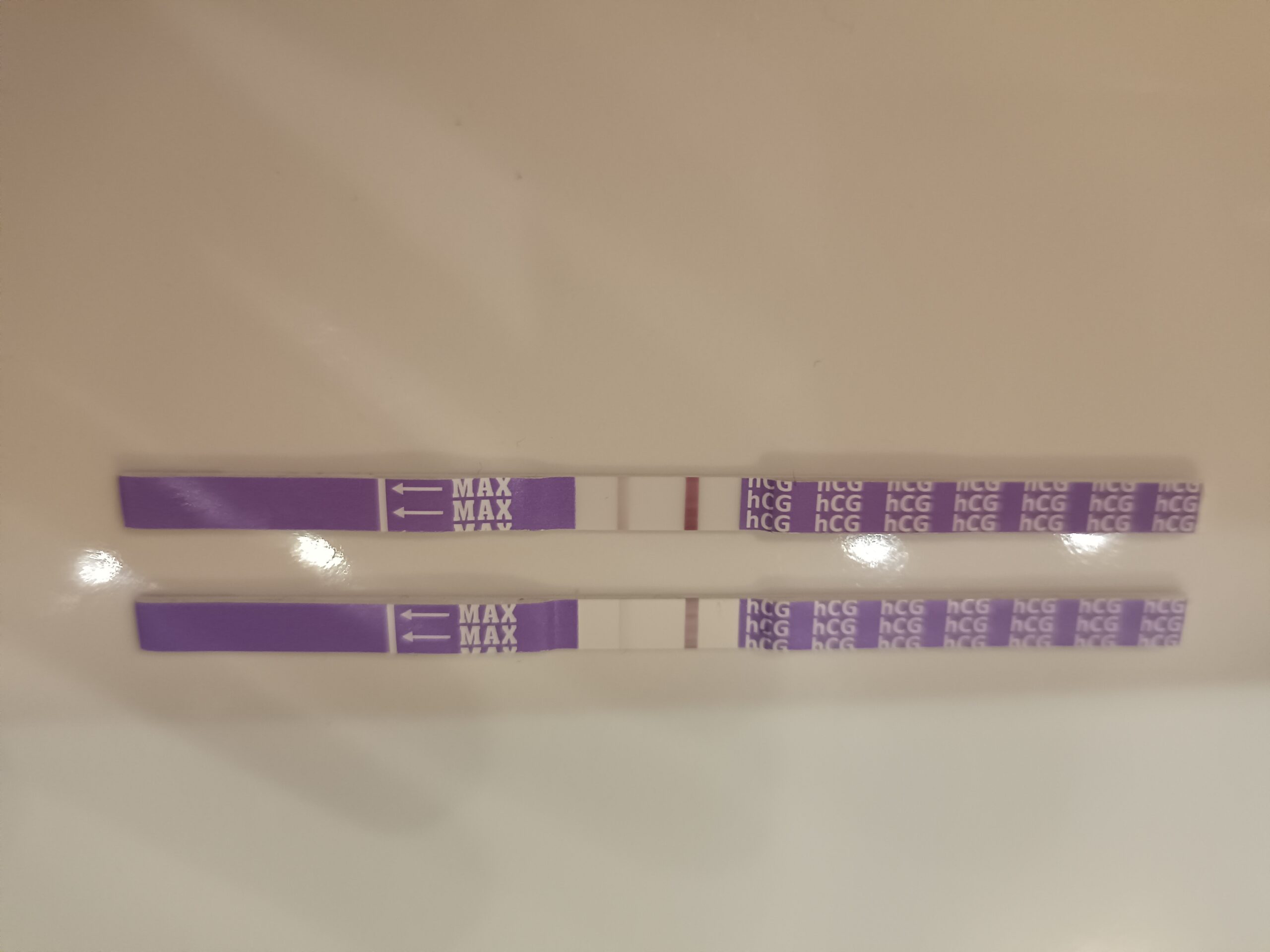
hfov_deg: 69.4
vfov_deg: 54.9
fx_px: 917
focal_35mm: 25
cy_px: 476
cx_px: 635
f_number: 1.79
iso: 3264
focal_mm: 4.74
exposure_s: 1/50
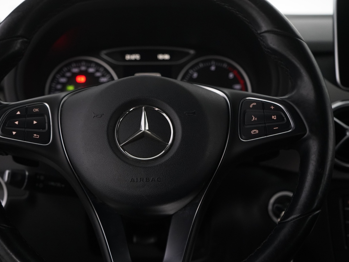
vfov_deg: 27.5
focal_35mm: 53
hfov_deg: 36.1
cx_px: 147
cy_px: 135
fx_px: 534
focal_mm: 46
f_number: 4.5
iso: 4000
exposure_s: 1/60
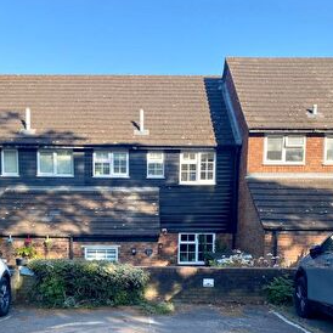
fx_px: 479
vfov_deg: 37.0
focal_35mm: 44
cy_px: 266
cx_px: 139
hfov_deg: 38.2
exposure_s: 1/738
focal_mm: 4.25
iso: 32
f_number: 1.8
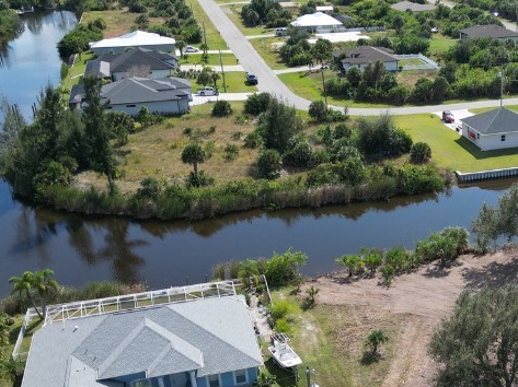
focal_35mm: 52
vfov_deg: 27.6
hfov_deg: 35.2
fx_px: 778
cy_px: 289
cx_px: 444
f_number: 1.7
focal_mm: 6.72
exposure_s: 1/3200
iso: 200
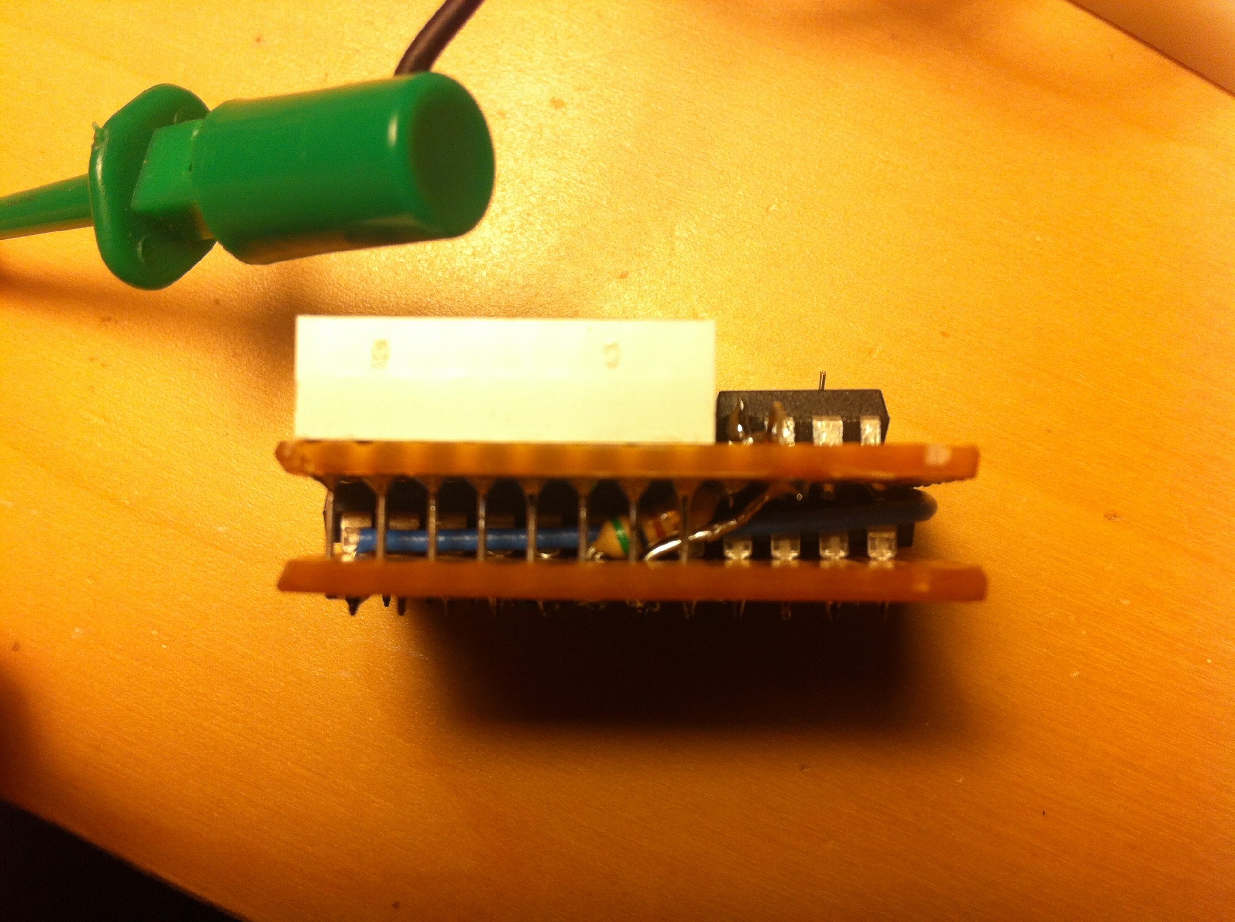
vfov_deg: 40.6
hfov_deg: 52.7
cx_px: 618
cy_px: 461
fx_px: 1247
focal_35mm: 35
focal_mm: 3.85
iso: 100
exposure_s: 1/120
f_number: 2.8
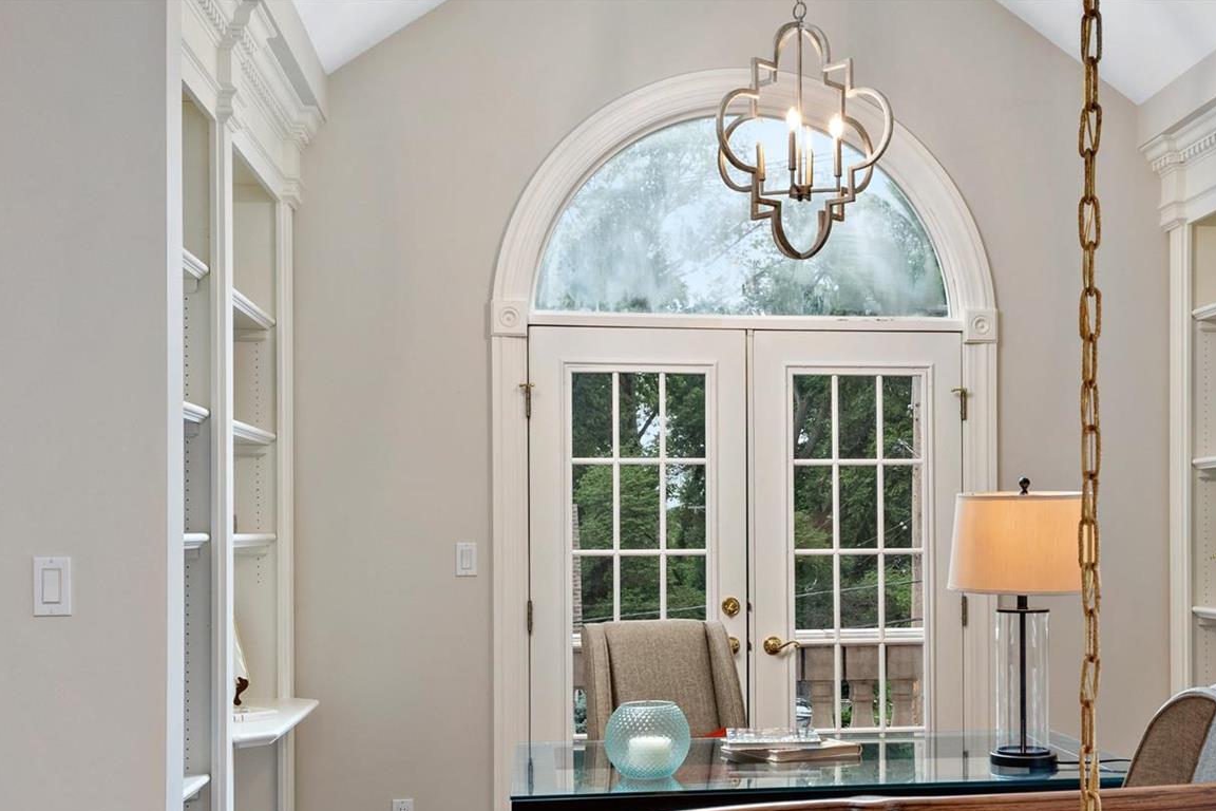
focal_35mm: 50
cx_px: 806
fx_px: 1689
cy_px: 560
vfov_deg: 26.8
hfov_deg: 39.2
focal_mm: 18
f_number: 8
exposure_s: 1/60
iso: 400
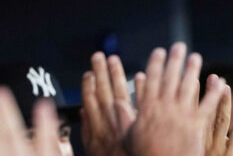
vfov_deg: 1.0
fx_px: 8535
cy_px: 280
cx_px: 448
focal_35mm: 1317
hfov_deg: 1.6
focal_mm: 300
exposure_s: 1/1600
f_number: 2.8
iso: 2000
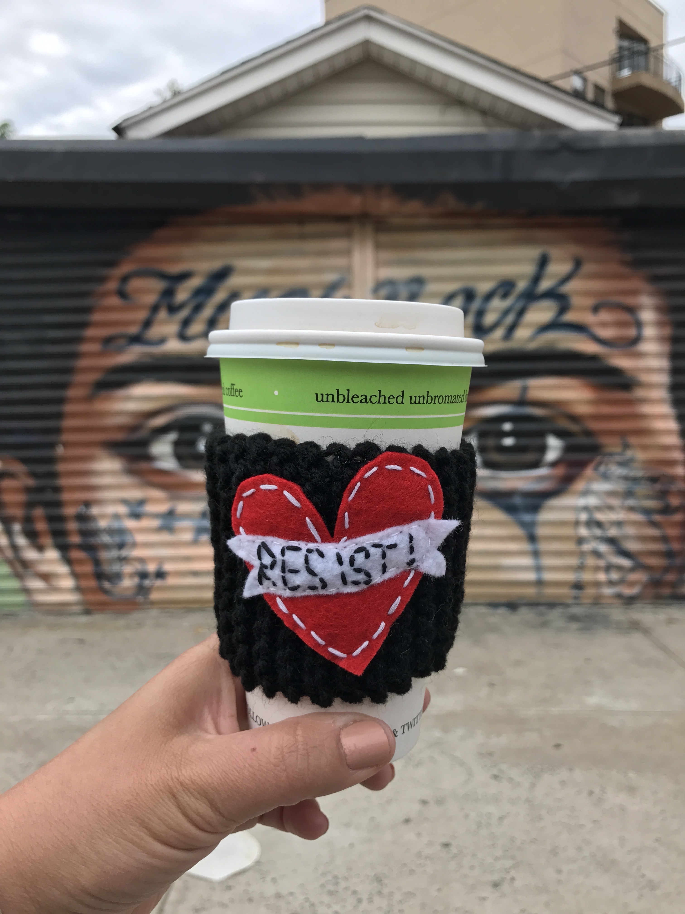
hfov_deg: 49.7
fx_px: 739
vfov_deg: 63.4
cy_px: 457
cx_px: 342
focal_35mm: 28
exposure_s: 1/1041
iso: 20
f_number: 1.8
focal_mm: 3.99
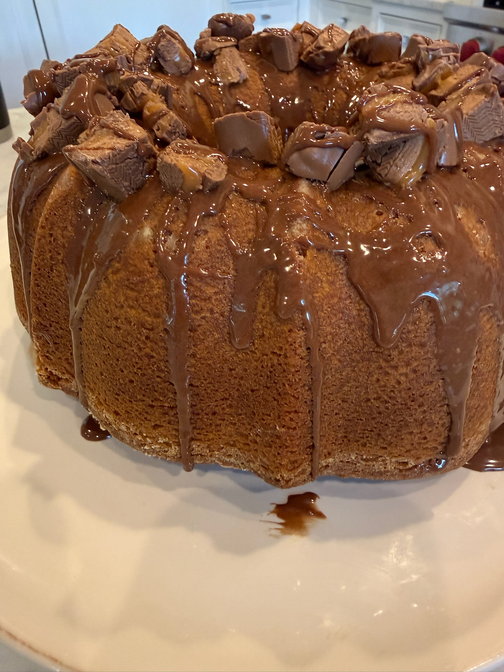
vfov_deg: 71.6
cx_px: 252
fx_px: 466
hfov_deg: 56.8
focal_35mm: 24
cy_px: 336
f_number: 2.2
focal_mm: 2.22
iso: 400
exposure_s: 1/60
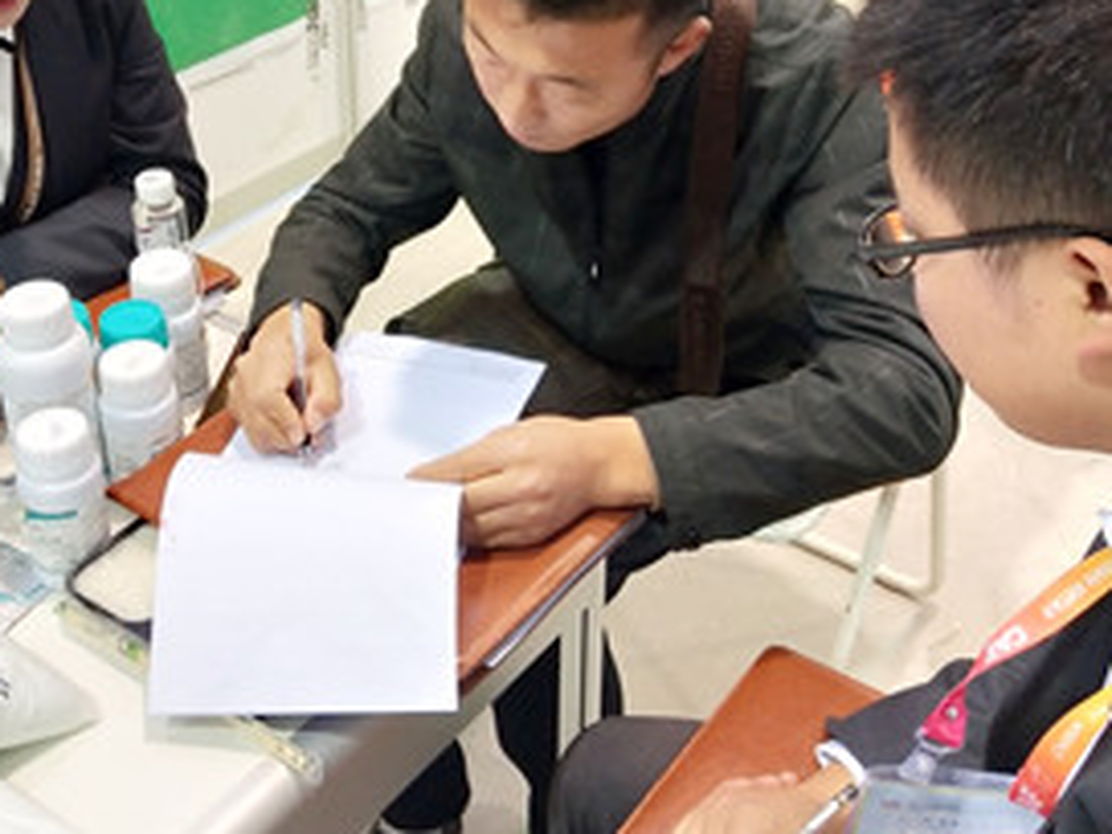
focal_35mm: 53
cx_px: 405
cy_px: 208
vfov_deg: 27.2
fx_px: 1703
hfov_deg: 35.9
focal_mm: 3.95
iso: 190
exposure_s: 1/50
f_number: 1.8
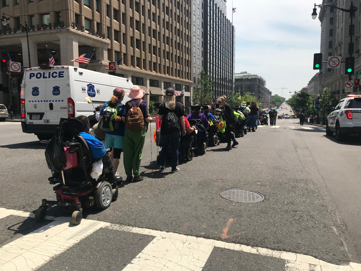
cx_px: 180
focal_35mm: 28
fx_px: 292
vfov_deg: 49.7
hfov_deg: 63.4
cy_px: 136
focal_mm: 3.99
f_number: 1.8
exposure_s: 1/2740
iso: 20
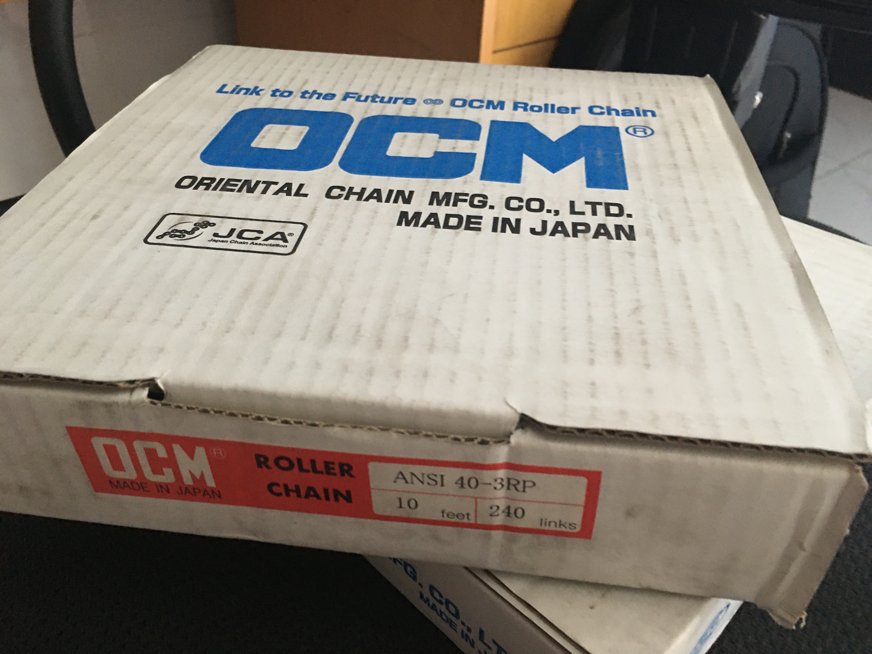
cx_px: 436
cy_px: 327
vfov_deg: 48.2
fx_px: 731
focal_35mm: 29
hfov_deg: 61.7
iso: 100
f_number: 2.2
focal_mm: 4.15
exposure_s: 1/10
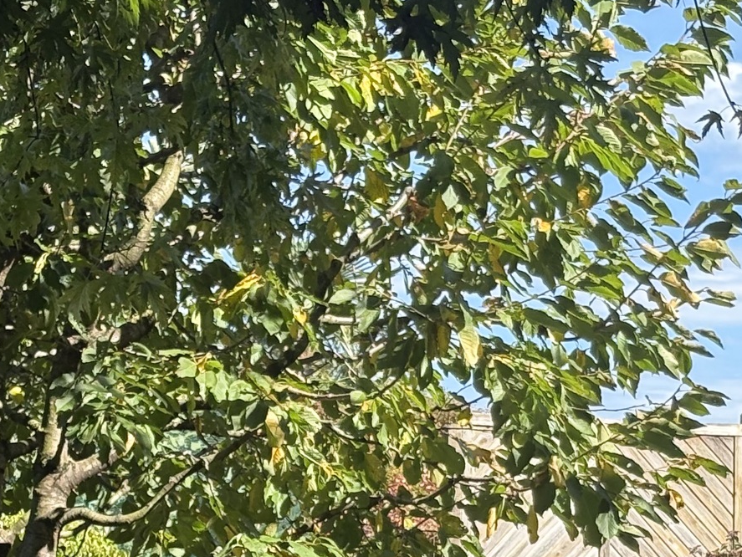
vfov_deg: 9.7
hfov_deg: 13.2
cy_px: 681
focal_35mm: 150
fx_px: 3217
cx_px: 418
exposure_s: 1/884
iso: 32
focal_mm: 5.96
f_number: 1.6
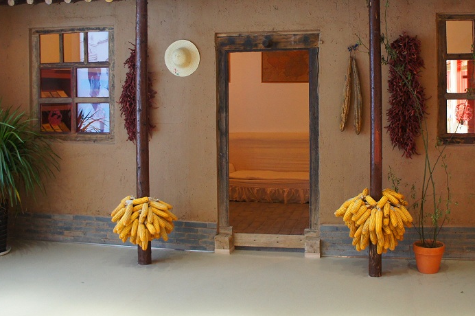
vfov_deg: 33.9
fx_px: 514
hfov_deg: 49.2
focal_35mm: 39
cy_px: 106
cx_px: 292
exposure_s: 1/160
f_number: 4
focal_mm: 18
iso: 1000
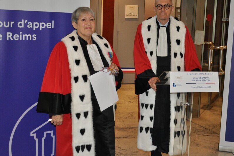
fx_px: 323
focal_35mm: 50
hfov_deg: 39.7
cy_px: 56
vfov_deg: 27.0
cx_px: 136
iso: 800
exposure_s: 1/60
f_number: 4
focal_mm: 25
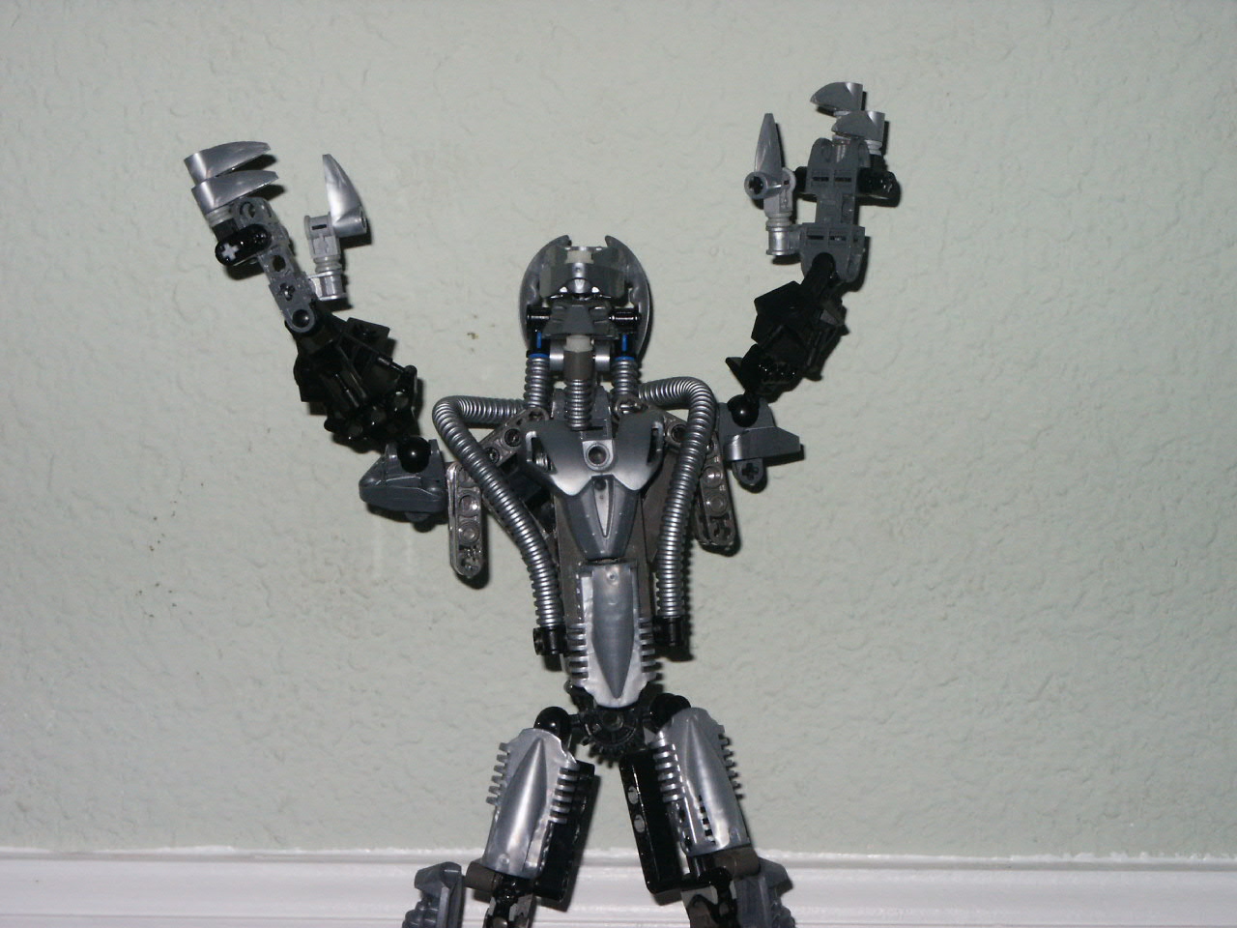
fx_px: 3359
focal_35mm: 94
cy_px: 464
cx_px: 618
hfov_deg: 20.9
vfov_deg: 15.7
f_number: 8
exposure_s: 1/90
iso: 200
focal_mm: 18.7
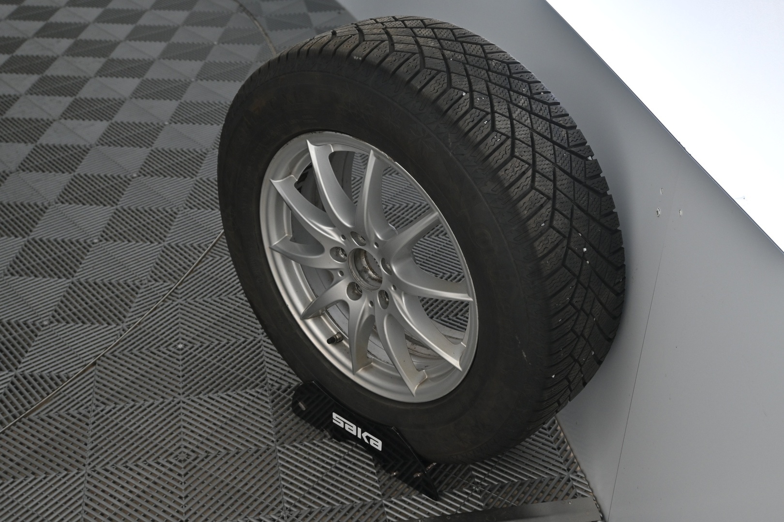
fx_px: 947
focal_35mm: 44
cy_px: 261
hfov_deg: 45.0
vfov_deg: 30.8
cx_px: 392
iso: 360
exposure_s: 1/50
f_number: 4.8
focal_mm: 29
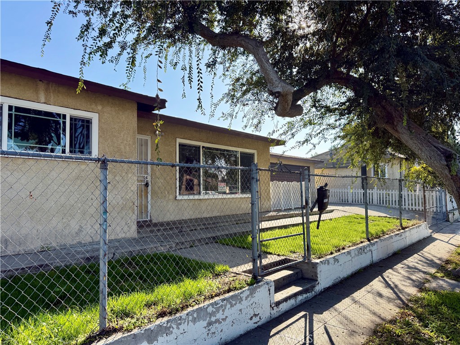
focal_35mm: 24
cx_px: 230
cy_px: 172
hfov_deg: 71.6
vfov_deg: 56.8
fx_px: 319
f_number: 1.78
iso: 100
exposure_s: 1/3425
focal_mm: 6.76
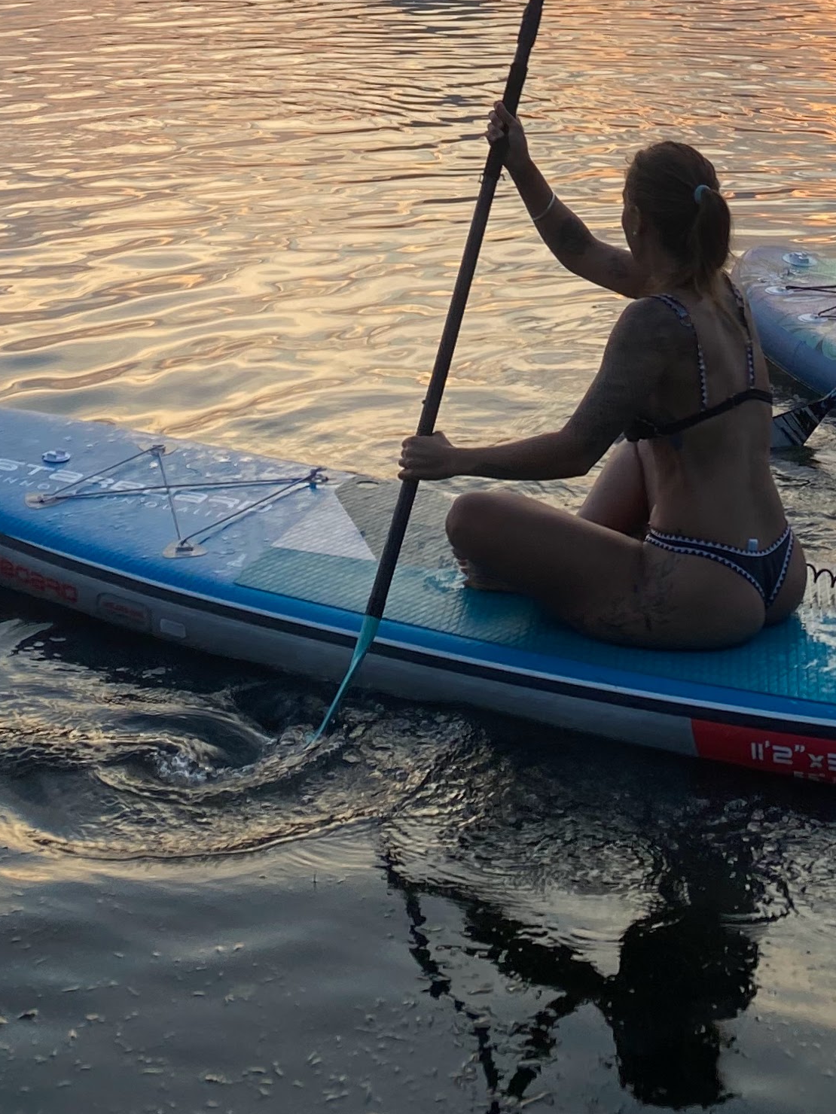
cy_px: -315
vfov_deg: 24.7
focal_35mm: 69
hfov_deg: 21.3
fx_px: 2222
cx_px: 452
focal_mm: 4.25
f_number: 1.8
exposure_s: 1/126
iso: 32
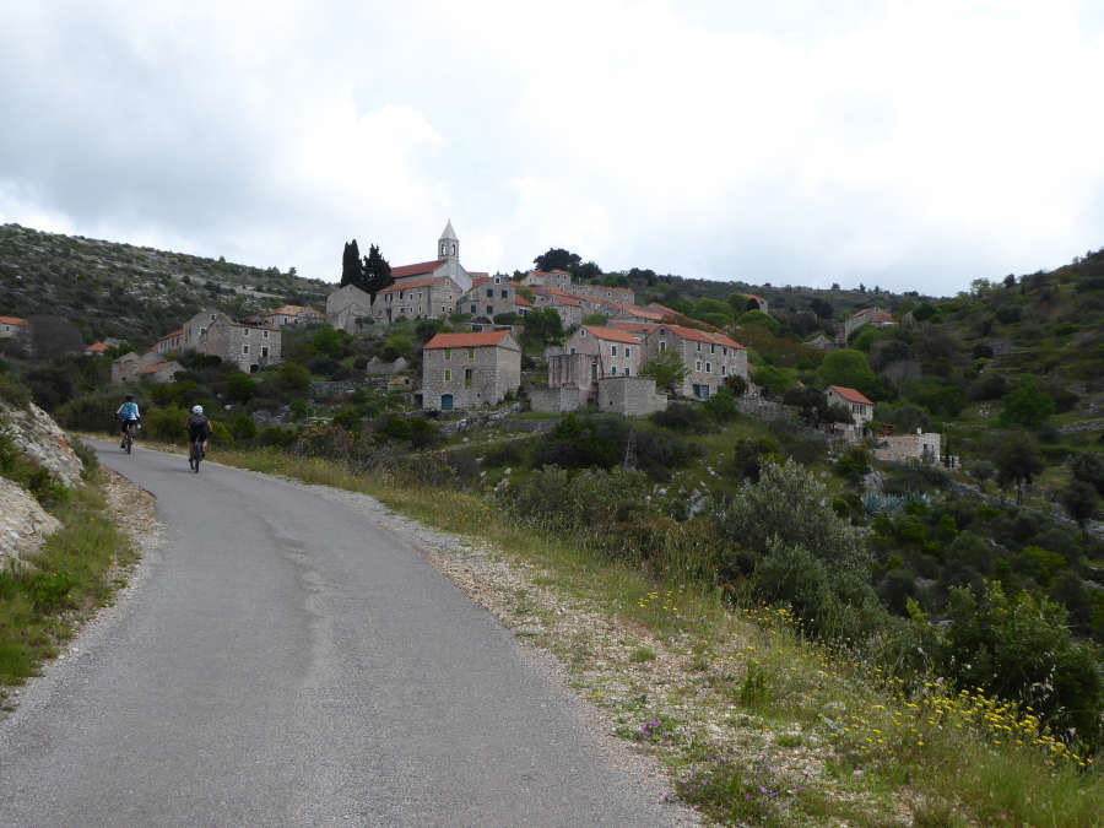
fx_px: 1116
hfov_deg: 52.6
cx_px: 552
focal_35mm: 35
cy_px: 414
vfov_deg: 40.7
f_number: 3.7
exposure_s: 1/640
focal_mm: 6.3
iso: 80
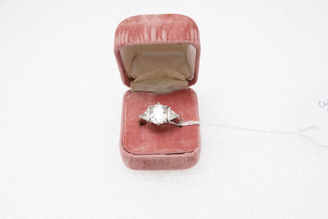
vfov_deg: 29.9
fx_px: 410
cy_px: 110
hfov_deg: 43.6
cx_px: 164
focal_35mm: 45
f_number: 18
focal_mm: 30
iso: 500
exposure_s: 1/125
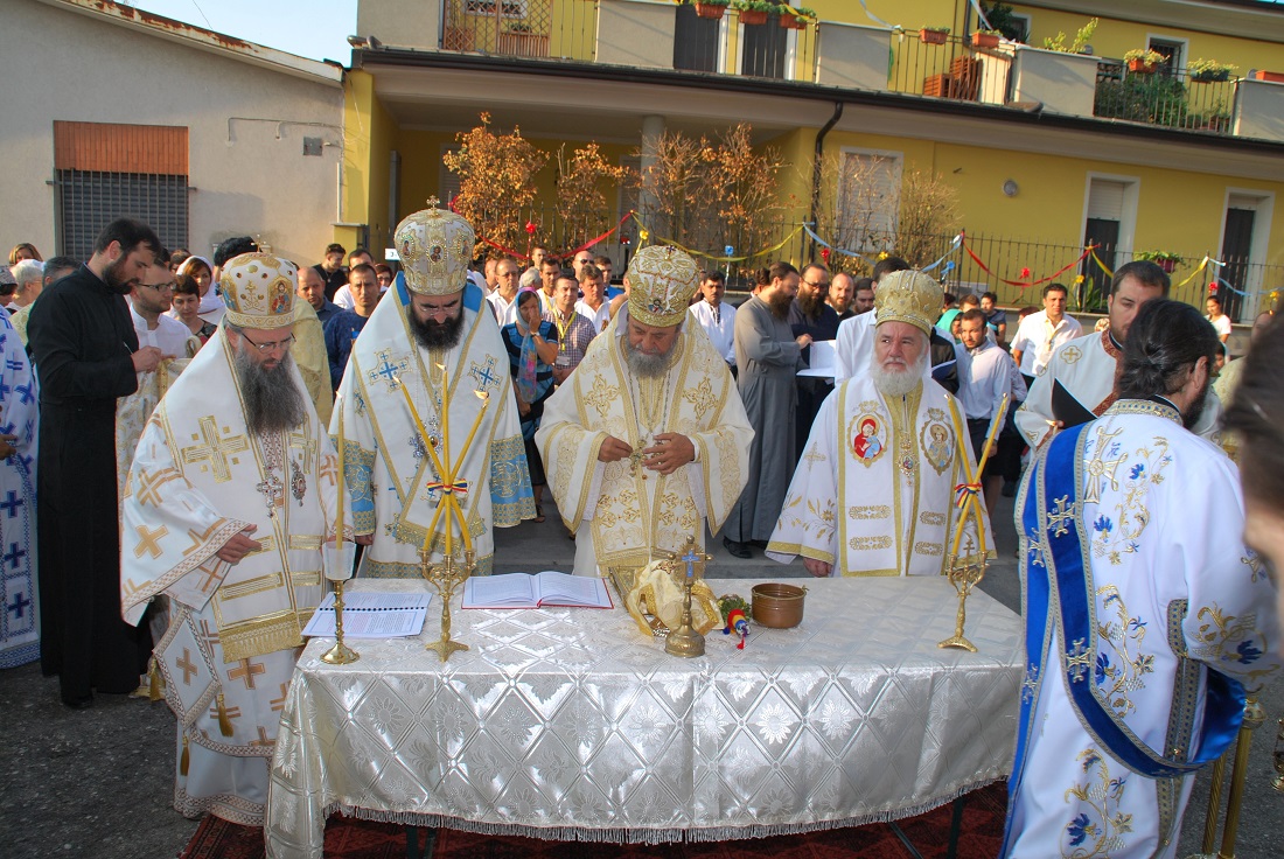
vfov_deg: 48.0
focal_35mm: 27
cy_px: 430
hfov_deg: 67.3
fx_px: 964
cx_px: 642
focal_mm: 18
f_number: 8
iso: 200
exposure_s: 1/200
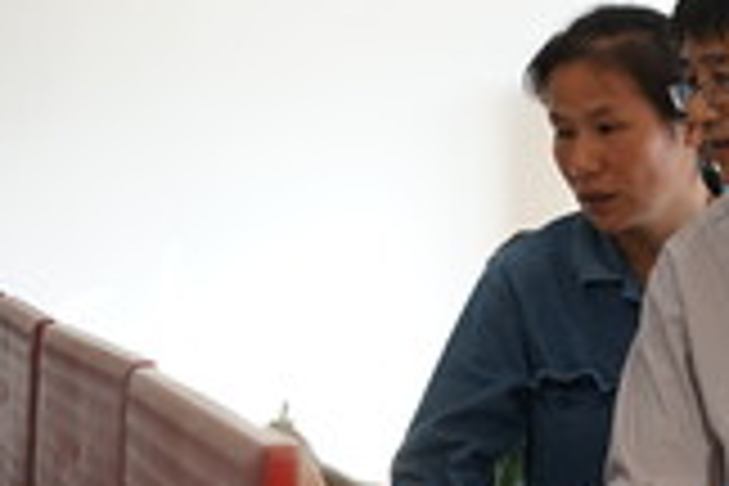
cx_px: 1071
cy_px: 256
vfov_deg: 9.5
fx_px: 2936
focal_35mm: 145
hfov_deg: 13.4
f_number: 5.6
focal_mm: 47
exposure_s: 1/125
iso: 640
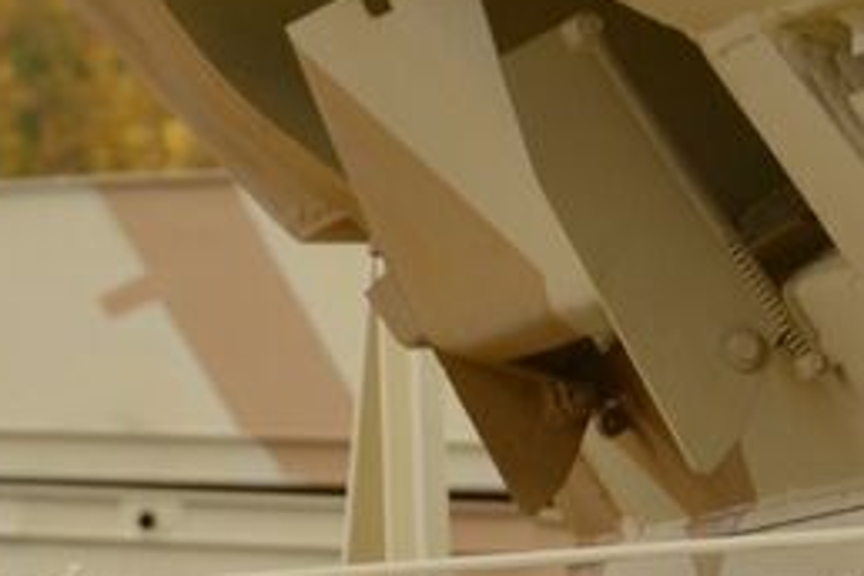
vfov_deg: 3.5
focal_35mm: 387
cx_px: 814
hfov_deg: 5.3
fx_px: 9287
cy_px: 846
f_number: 6.3
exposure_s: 1/160
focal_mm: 52
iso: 100
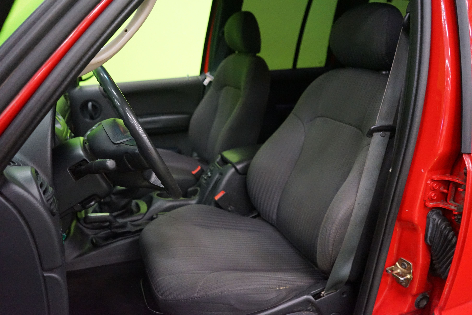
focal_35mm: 28
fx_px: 367
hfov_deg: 65.5
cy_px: 158
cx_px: 236
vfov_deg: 46.4
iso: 6400
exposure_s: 1/40
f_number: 3.5
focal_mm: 28
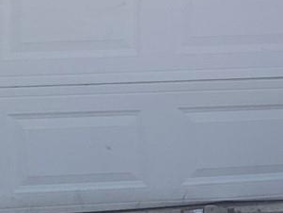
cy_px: -123
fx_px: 1129
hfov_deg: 11.6
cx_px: 692
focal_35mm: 138
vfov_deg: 10.3
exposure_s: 1/1880
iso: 25
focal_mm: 4.25
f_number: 1.8
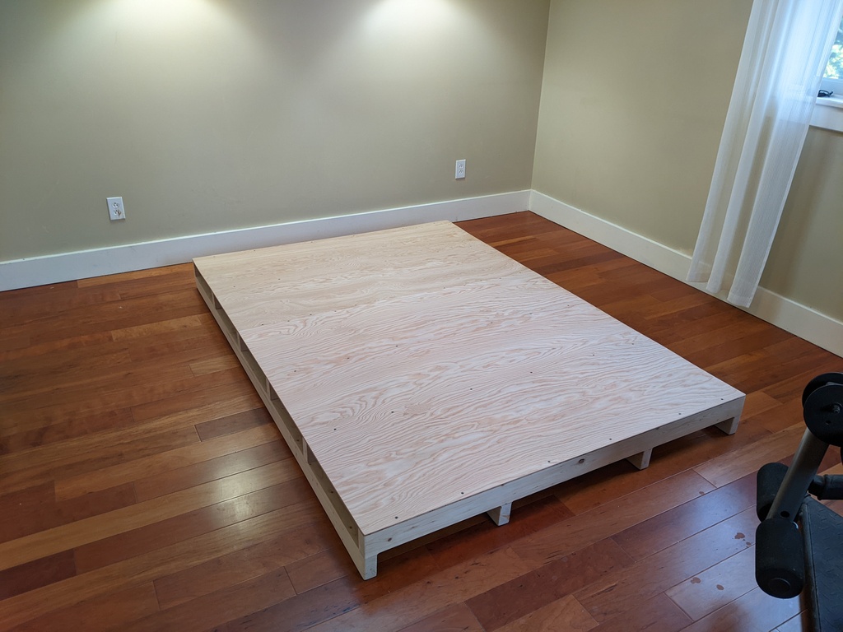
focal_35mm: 27
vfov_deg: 51.4
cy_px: 316
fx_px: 658
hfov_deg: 65.3
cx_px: 422
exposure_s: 1/24
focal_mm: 4.44
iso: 138
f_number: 1.8
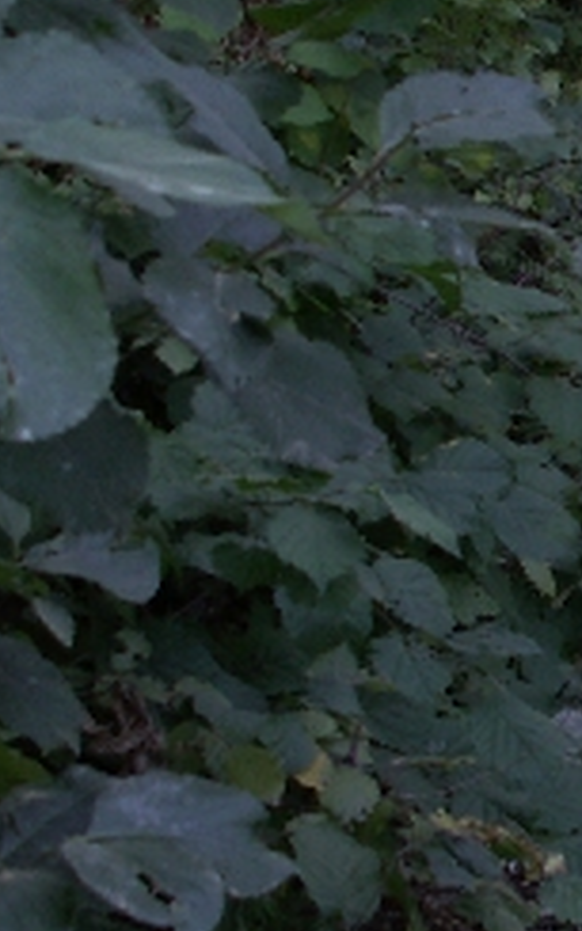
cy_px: 312
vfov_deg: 17.2
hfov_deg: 9.8
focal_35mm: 121
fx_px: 3073
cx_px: 1271
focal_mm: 5.86
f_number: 3.2
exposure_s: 1/60
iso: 50
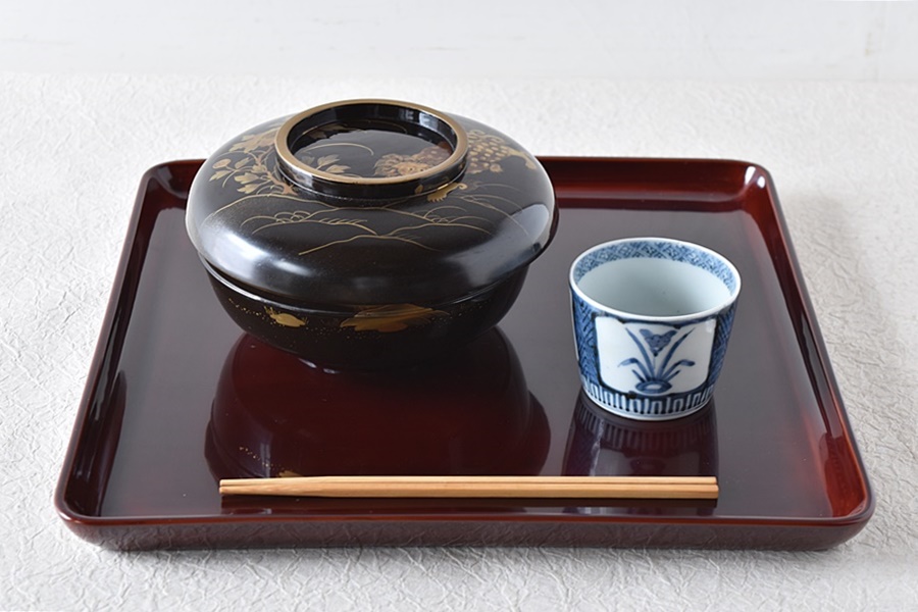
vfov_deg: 16.6
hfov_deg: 24.6
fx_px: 2104
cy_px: 306
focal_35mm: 82
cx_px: 459
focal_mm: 55
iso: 400
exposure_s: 1/6
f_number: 5.6
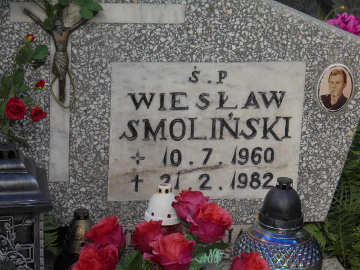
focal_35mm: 122
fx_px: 1269
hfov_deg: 16.1
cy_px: 135
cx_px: 180
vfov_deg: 12.1
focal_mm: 21.8
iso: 100
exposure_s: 1/250
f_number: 5.6
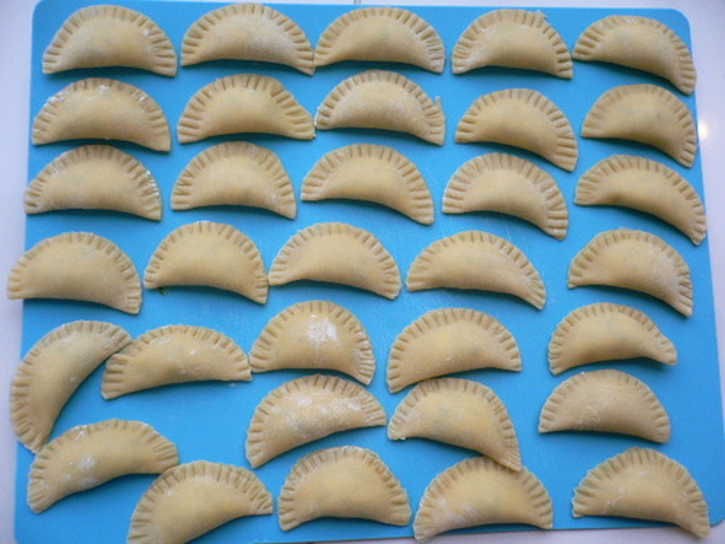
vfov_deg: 40.7
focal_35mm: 35
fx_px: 733
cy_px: 272
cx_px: 362
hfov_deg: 52.6
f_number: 2.8
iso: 100
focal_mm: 5.8
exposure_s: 1/30
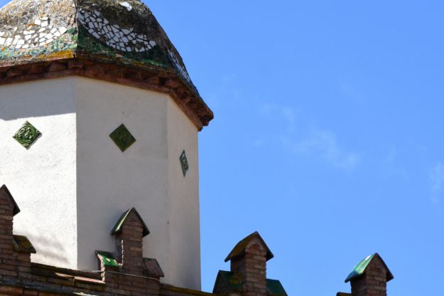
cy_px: 128
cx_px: 193
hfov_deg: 7.2
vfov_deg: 4.8
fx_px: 3513
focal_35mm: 285
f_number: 8
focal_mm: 116
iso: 250
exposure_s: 1/1000
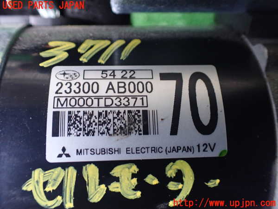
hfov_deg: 60.0
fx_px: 241
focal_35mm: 30
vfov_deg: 46.8
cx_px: 139
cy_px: 104
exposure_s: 1/60
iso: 800
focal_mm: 5.4
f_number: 2.3
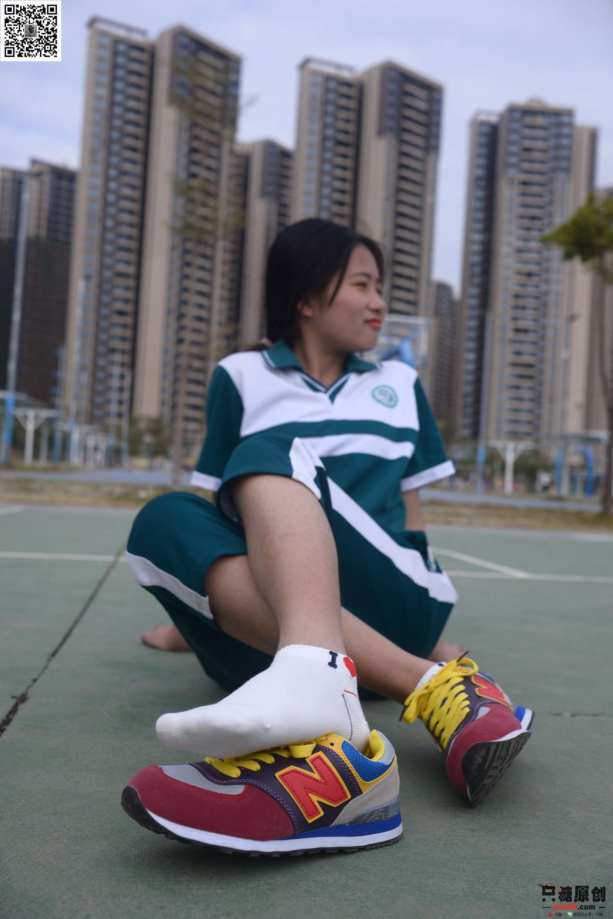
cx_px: 306
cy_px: 460
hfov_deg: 37.9
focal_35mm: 35
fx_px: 893
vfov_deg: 54.4
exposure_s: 1/800
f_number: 6.3
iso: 160
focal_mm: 35
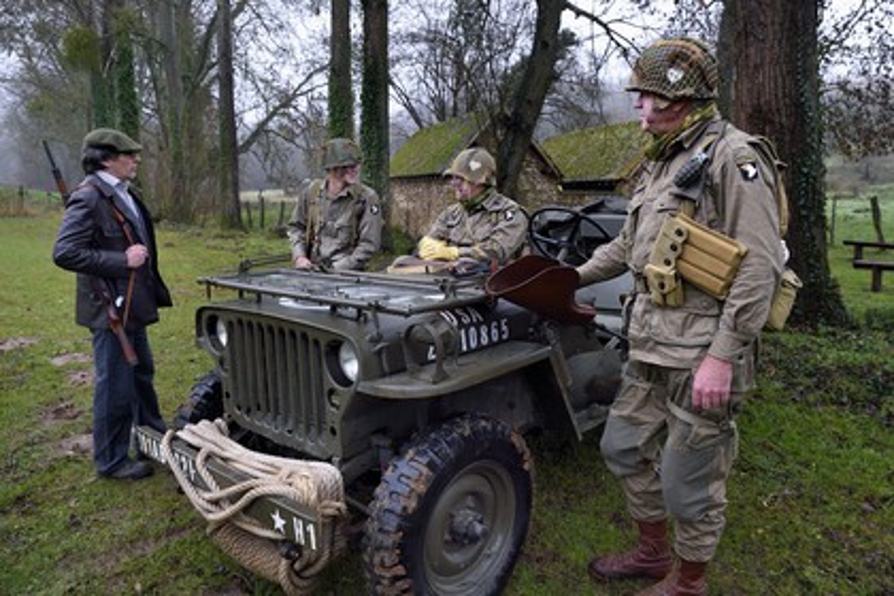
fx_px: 596
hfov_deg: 73.7
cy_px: 298
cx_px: 447
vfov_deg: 53.1
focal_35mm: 24
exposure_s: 1/125
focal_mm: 24
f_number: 8
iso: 1600
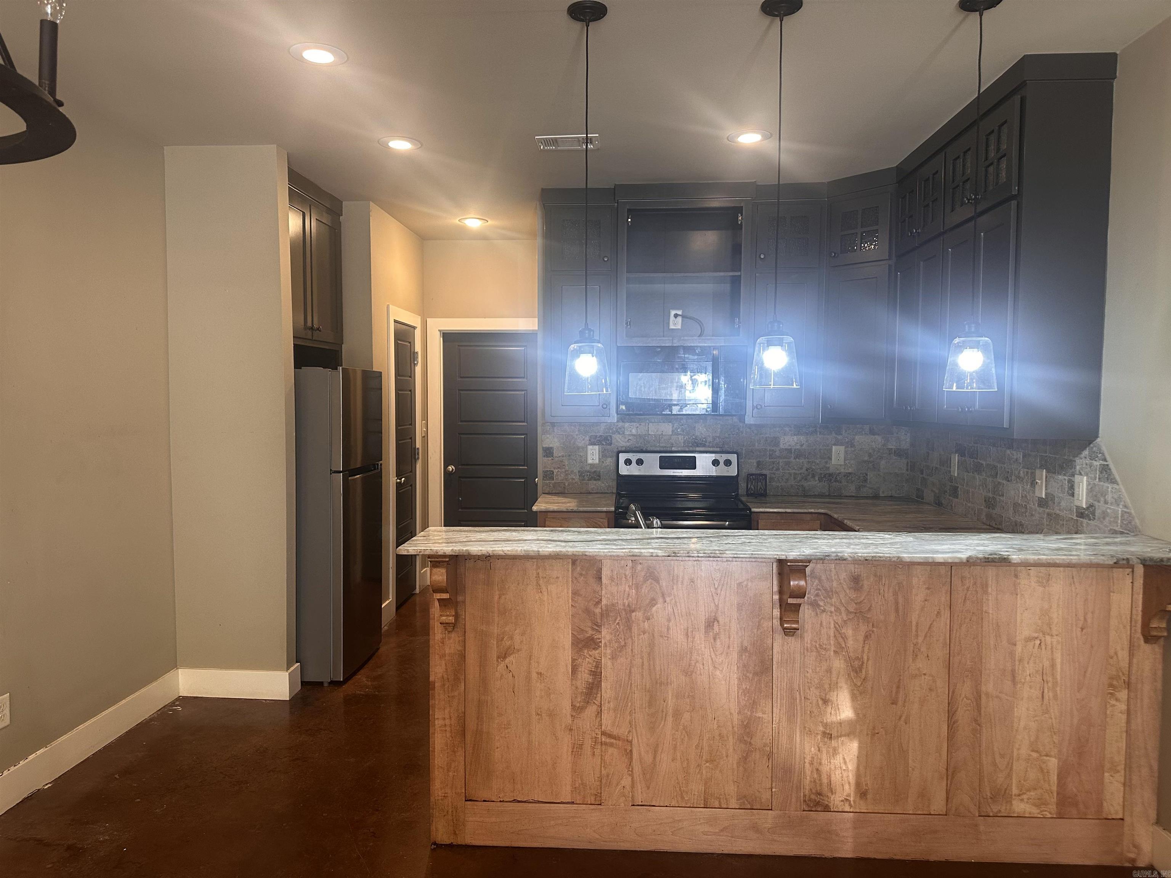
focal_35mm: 24
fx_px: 812
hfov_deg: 71.6
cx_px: 586
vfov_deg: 56.8
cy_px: 439
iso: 160
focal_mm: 6.86
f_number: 1.78
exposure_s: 1/120
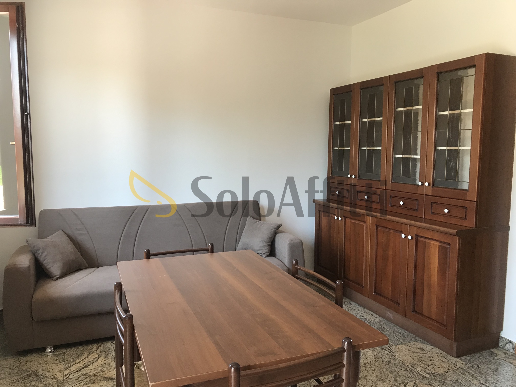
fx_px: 417
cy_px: 194
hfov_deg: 63.4
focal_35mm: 28
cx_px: 258
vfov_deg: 49.7
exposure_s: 1/33
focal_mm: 3.99
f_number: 1.8
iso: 20
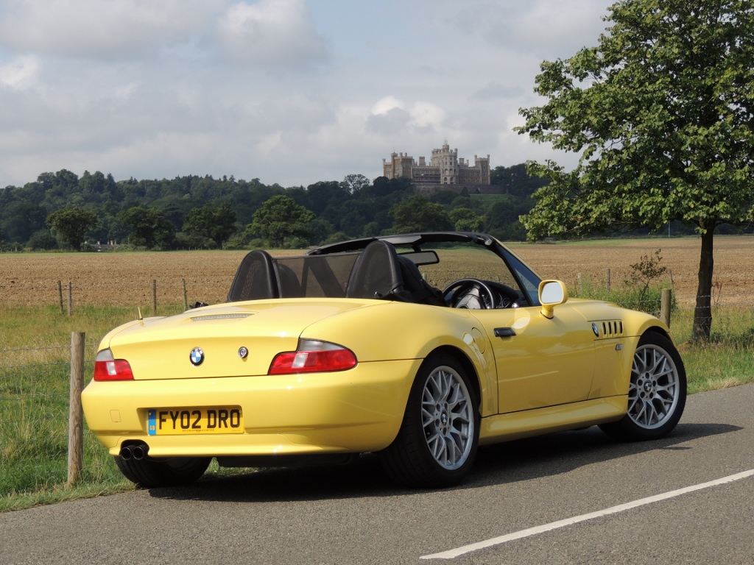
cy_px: 282
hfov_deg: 21.8
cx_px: 377
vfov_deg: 16.4
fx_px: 1960
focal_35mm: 90
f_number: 4.1
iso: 100
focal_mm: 16
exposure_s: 1/800
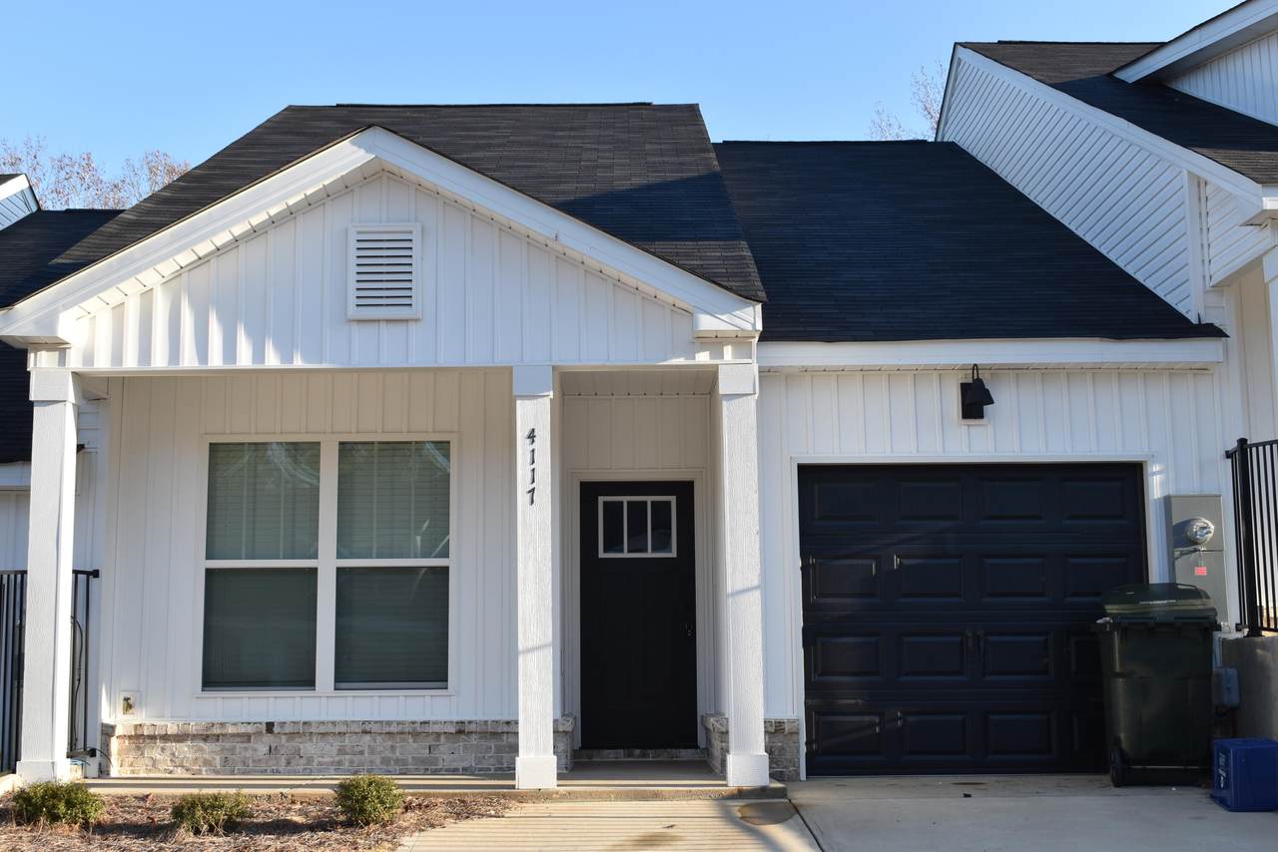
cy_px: 426
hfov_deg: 42.3
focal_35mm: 46
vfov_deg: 29.0
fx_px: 1651
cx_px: 639
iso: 220
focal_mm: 31
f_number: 8
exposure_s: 1/250
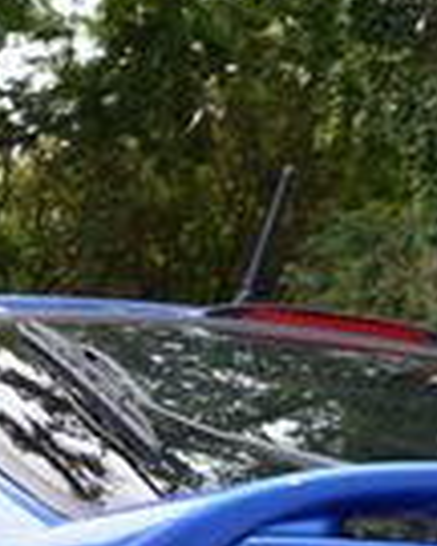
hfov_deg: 9.6
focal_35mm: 160
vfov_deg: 11.6
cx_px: 340
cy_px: 801
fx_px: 2587
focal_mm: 24
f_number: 4
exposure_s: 1/200
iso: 160
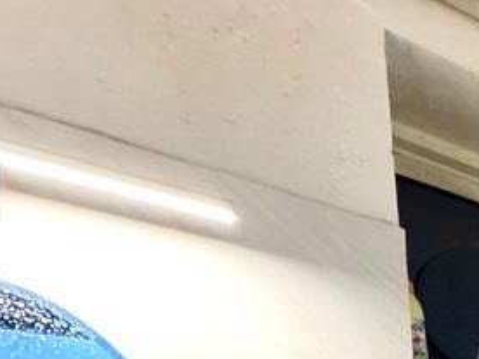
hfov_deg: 29.6
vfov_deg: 19.7
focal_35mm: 52
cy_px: 666
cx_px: 621
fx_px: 720
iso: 1250
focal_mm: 2.22
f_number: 2.2
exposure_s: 1/50
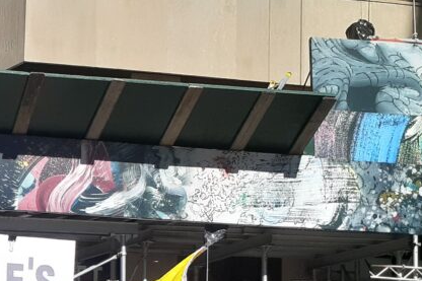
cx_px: -141
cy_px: 326
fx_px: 949
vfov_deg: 16.2
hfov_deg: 22.2
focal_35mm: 81
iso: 40
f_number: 1.9
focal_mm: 3.6
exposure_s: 1/1067
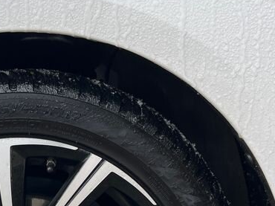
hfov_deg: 26.1
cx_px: 25
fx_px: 572
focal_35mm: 72
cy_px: 254
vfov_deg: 19.2
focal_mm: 5.1
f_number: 1.6
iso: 40
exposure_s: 1/210
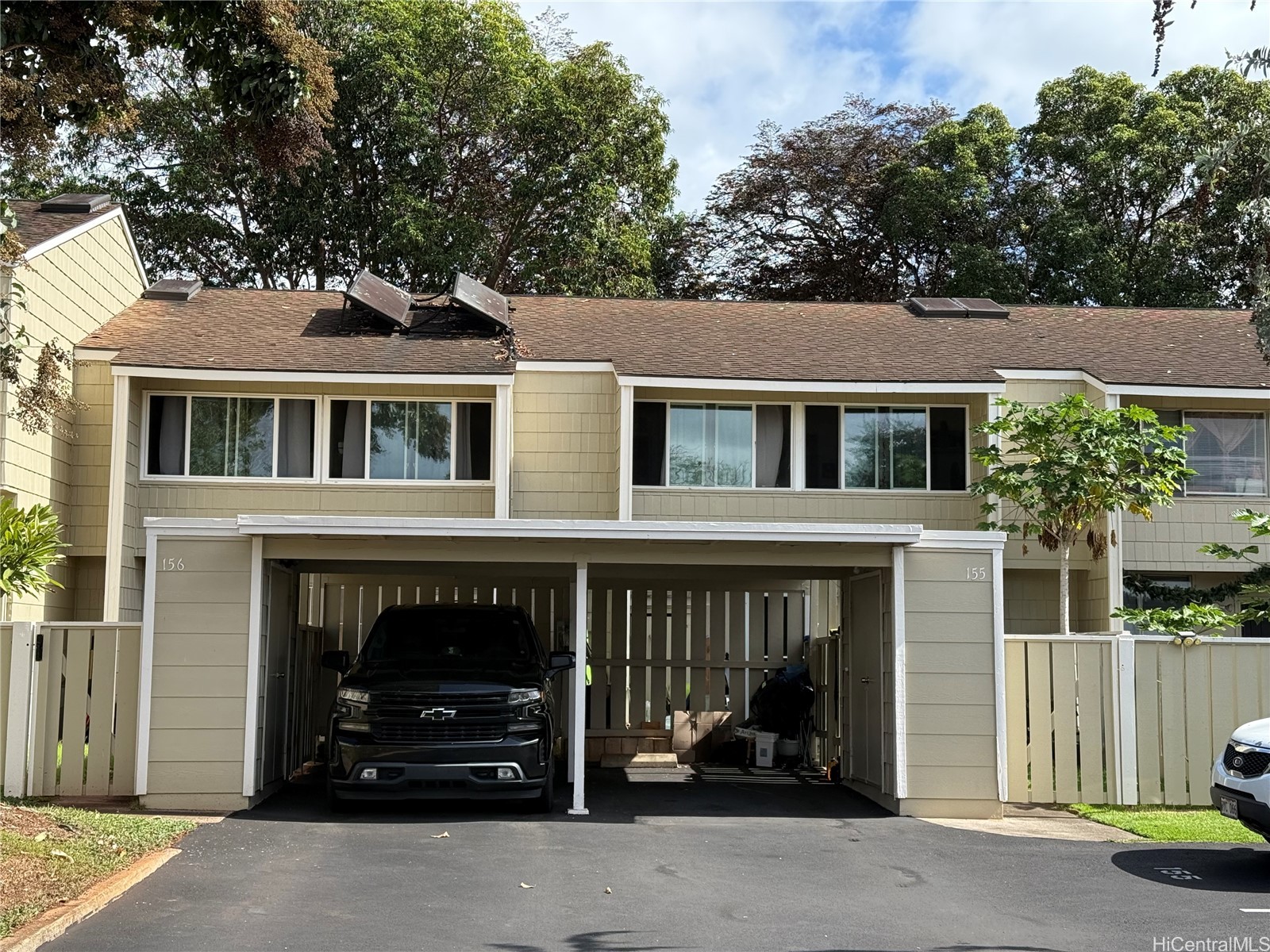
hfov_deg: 39.7
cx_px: 635
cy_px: 476
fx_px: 1761
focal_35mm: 48
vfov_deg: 30.3
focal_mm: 6.76
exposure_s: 1/3096
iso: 100
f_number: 1.78
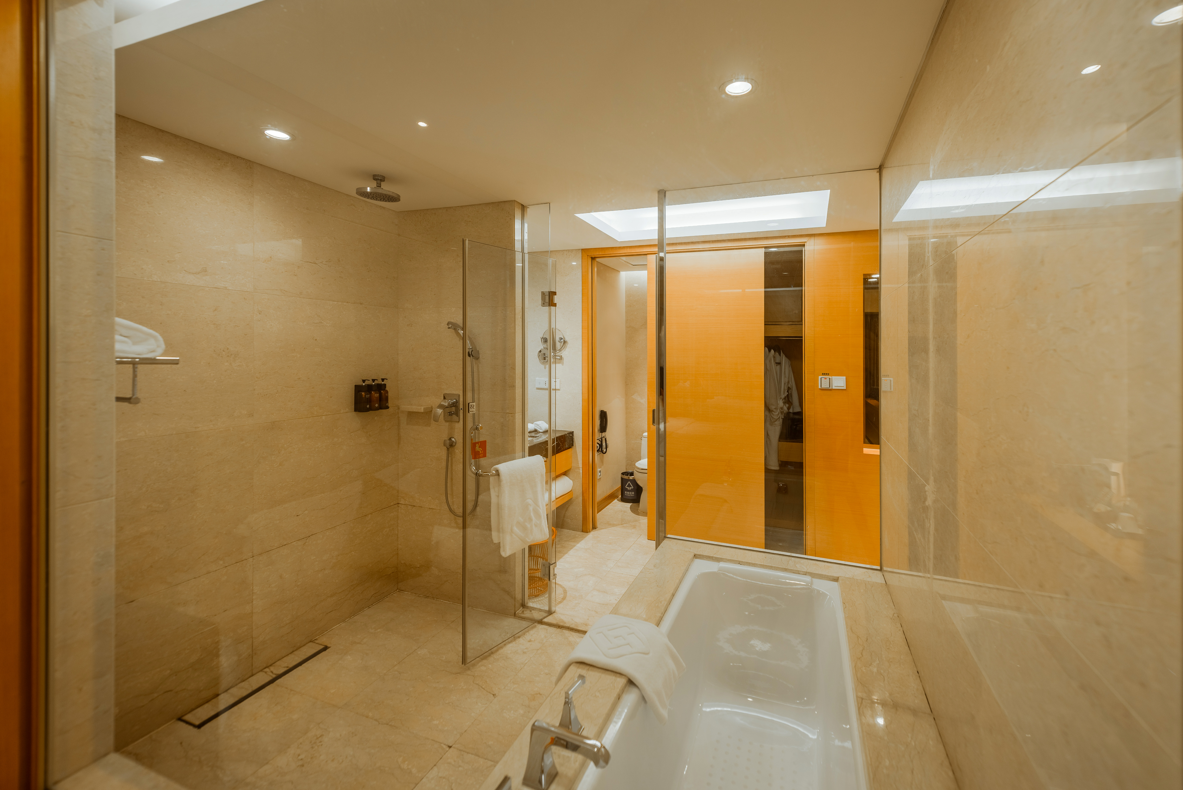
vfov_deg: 81.2
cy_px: 395
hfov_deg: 104.2
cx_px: 592
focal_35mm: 14
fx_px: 460
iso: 125
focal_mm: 14
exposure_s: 1/25
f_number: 8
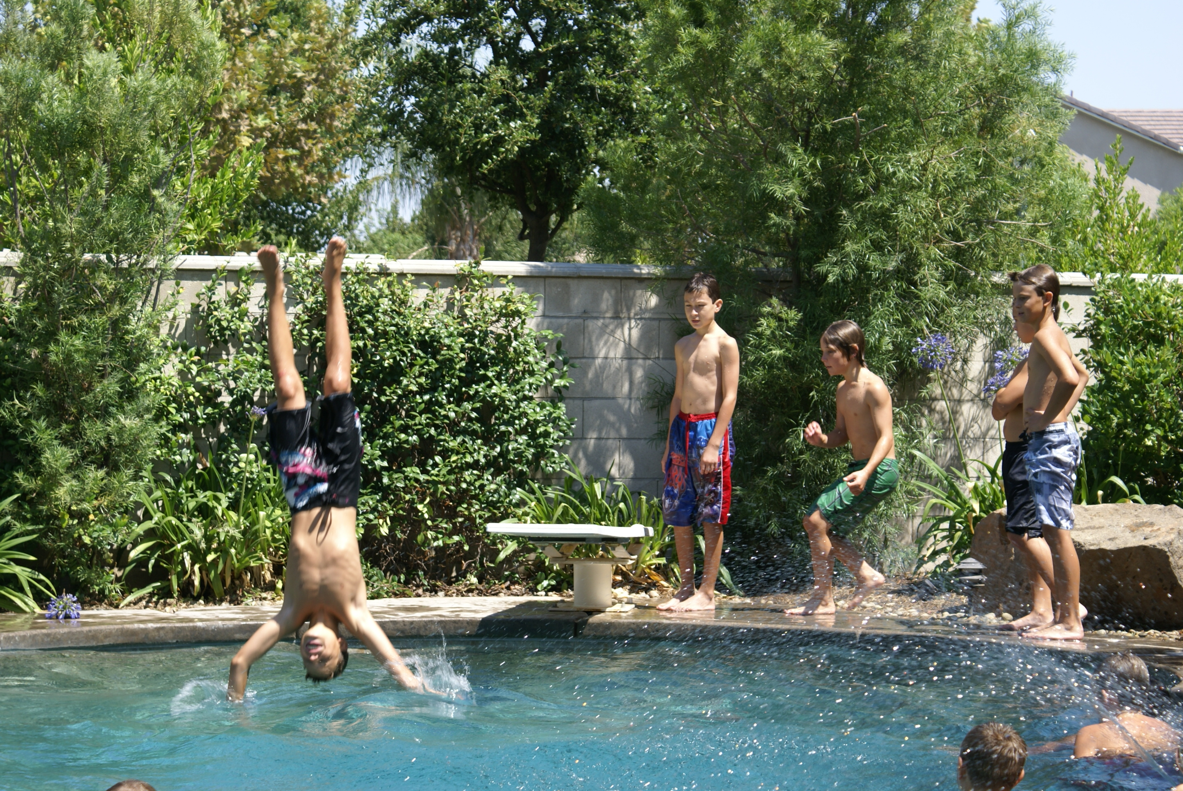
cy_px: 396
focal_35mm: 105
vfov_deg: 13.1
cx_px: 592
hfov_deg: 19.4
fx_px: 3453
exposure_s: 1/250
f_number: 5.6
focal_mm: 70
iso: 100
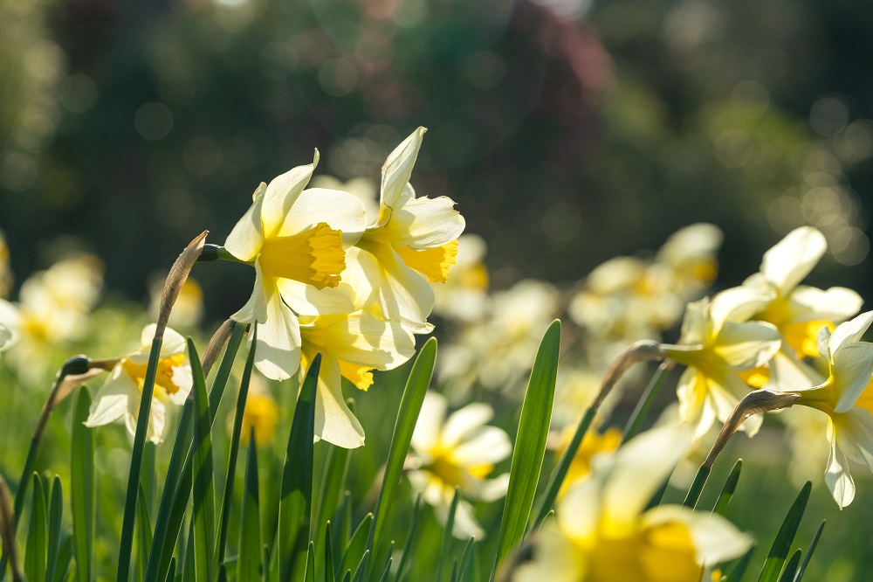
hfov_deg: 22.6
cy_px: 291
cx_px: 436
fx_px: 2182
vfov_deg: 15.2
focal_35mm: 90
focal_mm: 90
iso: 500
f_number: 5.6
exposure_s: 1/800
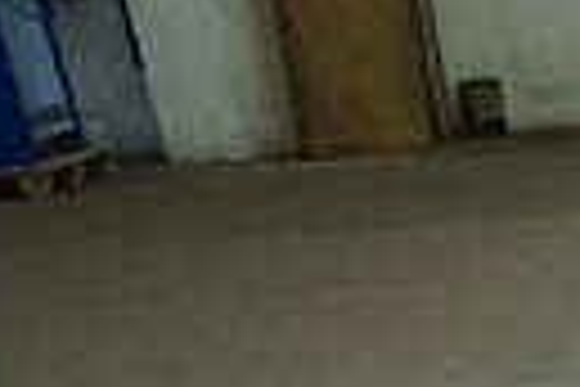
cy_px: 927
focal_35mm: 134
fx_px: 2159
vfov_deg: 9.2
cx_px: 1344
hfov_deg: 12.4
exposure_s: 1/125
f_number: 3.5
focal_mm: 16
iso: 3200
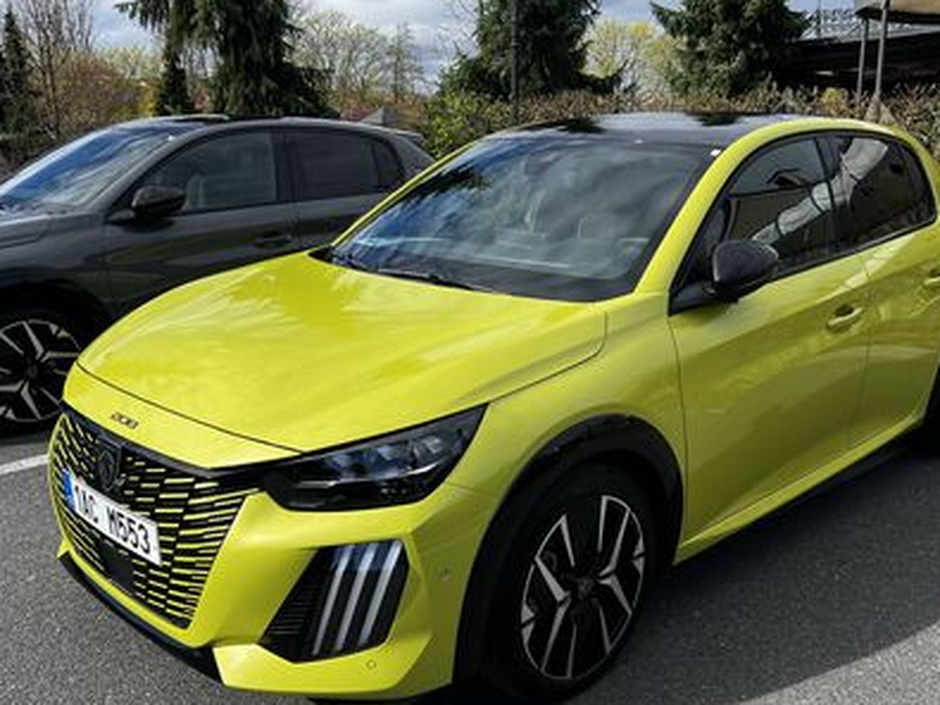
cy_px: 383
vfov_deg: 39.6
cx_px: 514
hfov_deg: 51.3
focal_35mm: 36
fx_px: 977
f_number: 1.5
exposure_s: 1/2353
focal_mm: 5.7
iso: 50
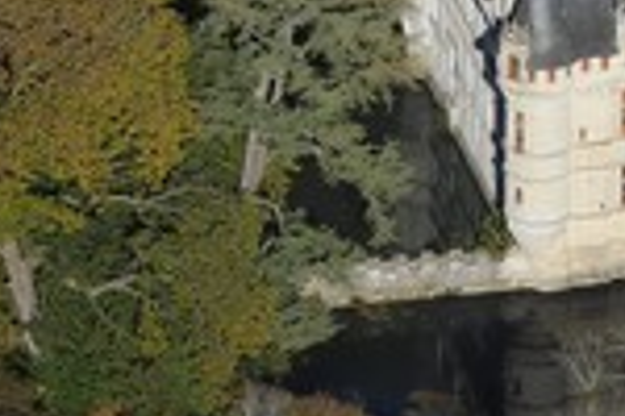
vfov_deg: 2.5
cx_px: 675
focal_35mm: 559
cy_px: 108
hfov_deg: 3.7
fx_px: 9704
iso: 400
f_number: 11
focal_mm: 200
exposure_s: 1/1000
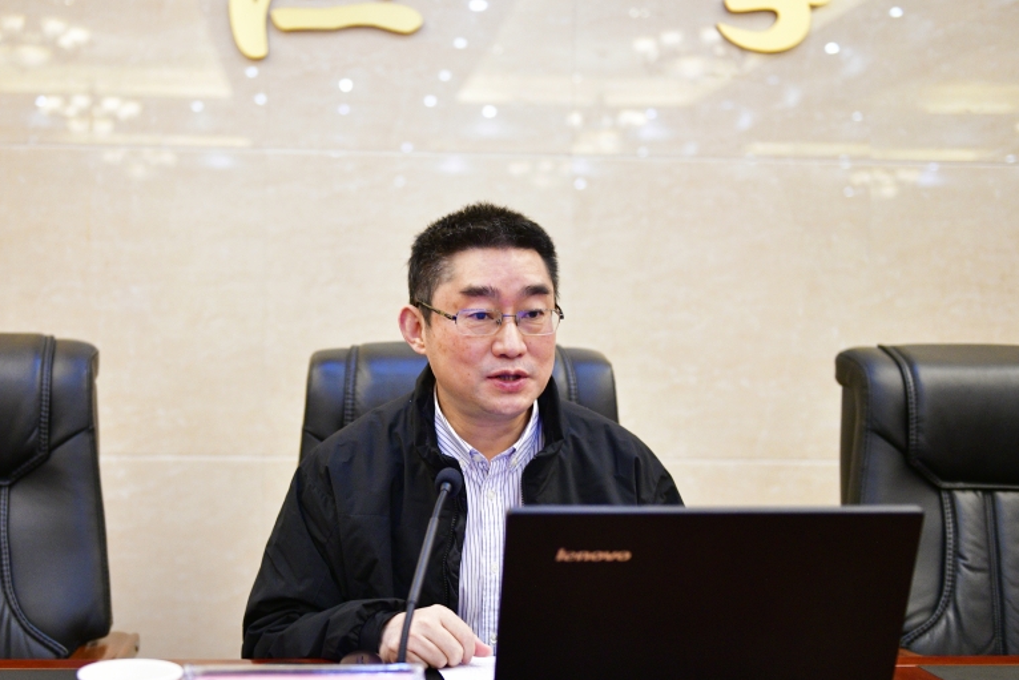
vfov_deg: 28.6
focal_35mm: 47
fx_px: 1331
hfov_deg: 41.8
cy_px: 391
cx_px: 446
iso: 3200
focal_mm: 40
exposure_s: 1/250
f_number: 2.8
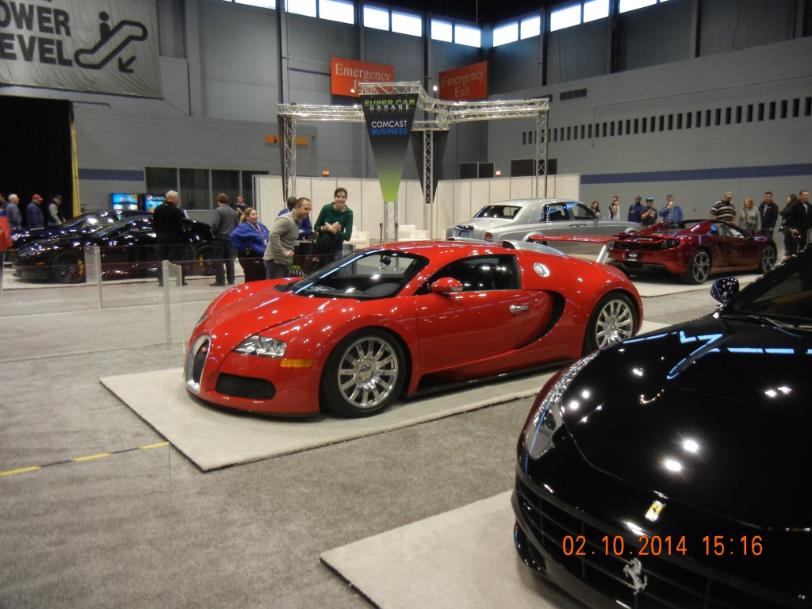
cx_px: 406
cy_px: 304
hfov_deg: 60.0
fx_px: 704
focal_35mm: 30
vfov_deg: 46.8
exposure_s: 1/59.5
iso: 365
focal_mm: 5.4
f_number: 3.5
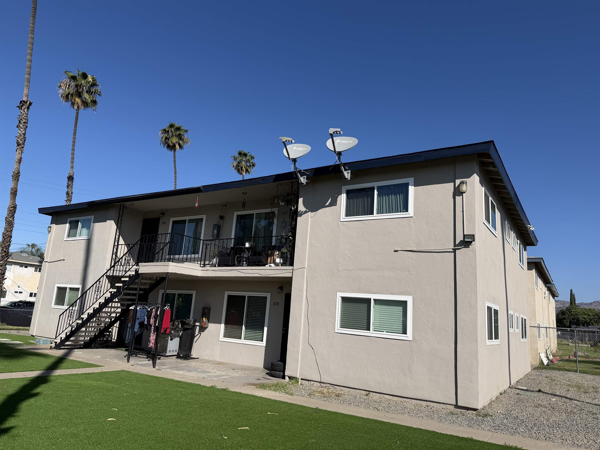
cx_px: 300
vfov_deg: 56.8
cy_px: 225
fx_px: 416
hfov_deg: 71.6
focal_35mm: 24
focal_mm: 6.76
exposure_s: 1/6711
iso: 80
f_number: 1.78
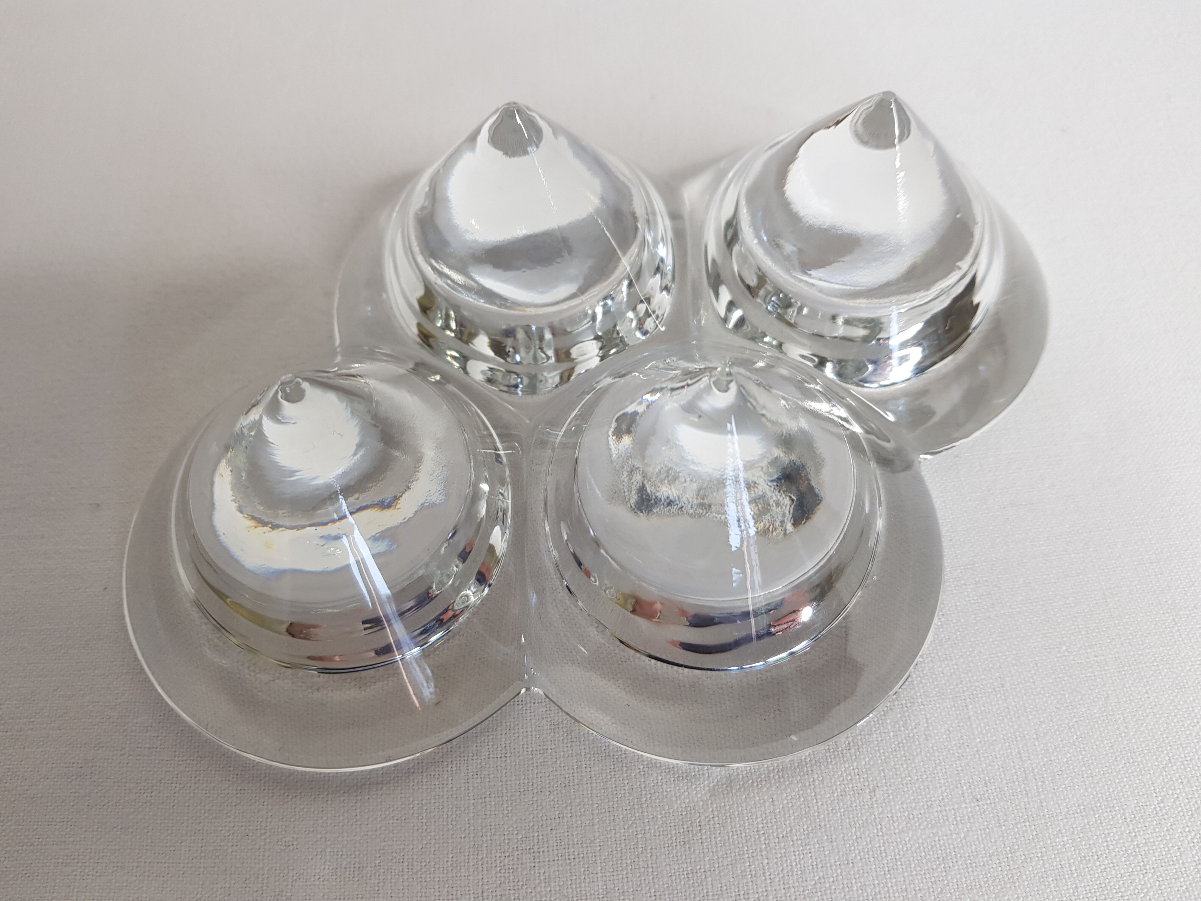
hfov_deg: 67.3
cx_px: 600
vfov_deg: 53.1
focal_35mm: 26
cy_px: 450
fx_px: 902
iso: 50
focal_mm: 4.2
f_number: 1.7
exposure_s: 1/50
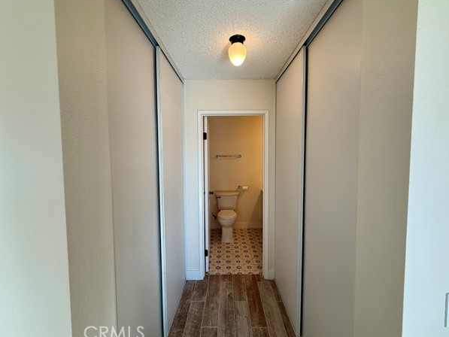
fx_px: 195
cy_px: 163
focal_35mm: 15
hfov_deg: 98.1
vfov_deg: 81.7
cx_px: 229
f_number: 2.2
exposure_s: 1/99
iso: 50
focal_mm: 2.22
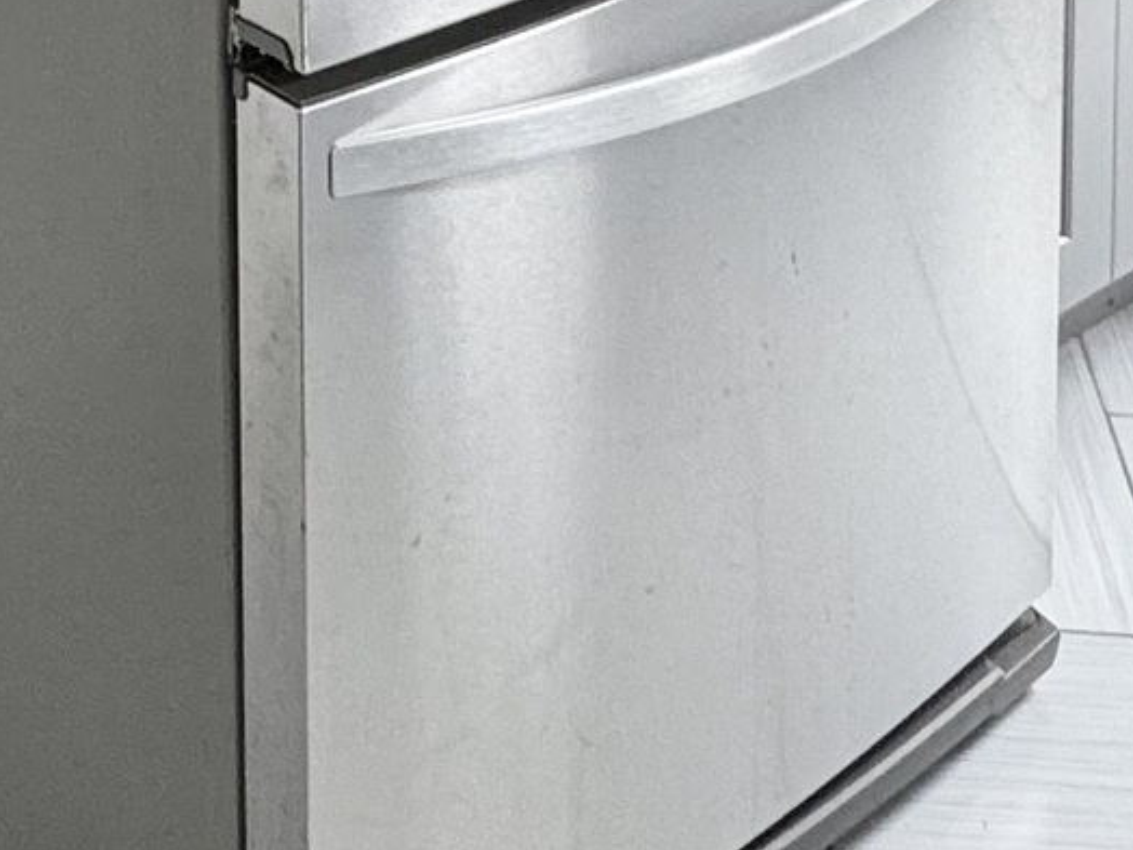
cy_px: -930
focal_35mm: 82
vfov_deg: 14.4
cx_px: 301
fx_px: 2684
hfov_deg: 23.6
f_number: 2.2
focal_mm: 2.22
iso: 100
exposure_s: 1/99
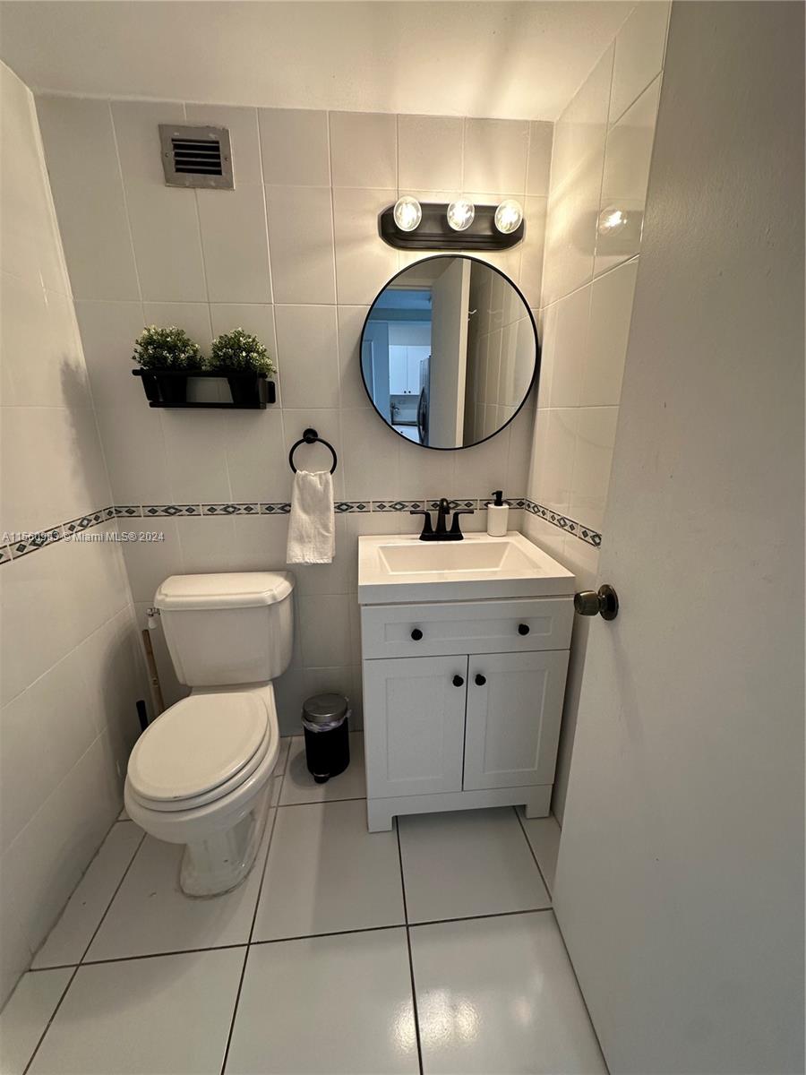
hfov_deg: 85.7
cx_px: 403
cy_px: 538
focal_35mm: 14
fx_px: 435
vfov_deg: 102.1
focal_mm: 2.22
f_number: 2.2
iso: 160
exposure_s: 1/120
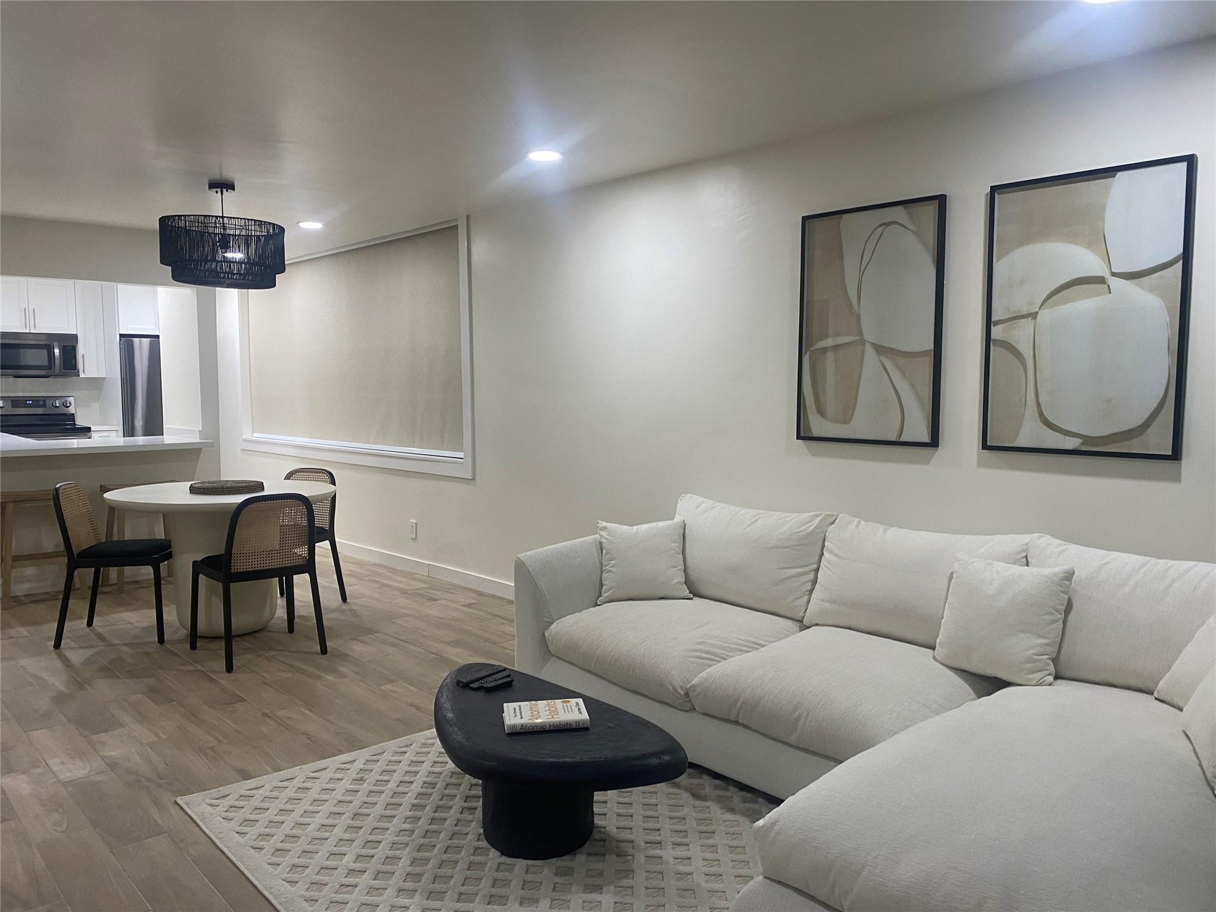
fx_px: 913
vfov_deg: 53.1
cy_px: 456
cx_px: 608
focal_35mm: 26
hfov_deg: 67.3
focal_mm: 4.25
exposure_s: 1/60
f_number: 1.8
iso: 160
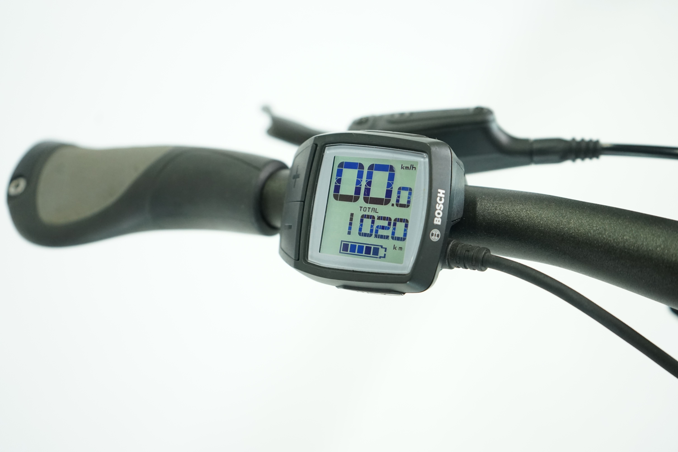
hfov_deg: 45.4
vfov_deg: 31.2
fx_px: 810
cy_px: 226
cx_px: 339
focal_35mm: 43
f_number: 4.5
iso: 2000
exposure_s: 1/200
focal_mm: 43
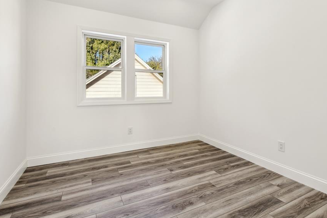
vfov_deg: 67.0
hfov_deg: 89.9
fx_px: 163
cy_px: 93
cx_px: 176
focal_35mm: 18
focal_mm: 15
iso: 400
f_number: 8
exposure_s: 1/80
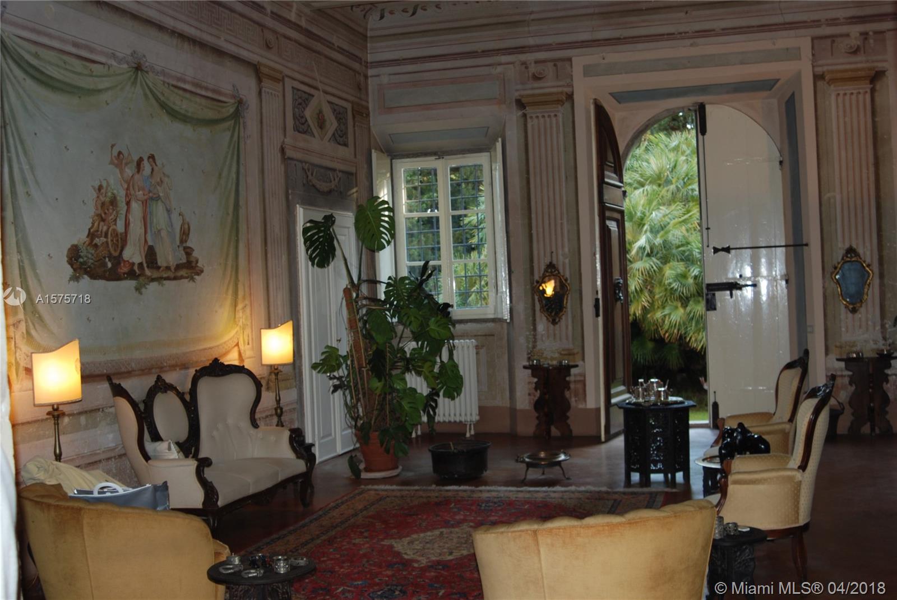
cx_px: 448
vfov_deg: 32.0
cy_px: 300
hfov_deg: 46.4
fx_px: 1047
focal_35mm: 42
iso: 200
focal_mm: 28
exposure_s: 1/60
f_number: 3.5
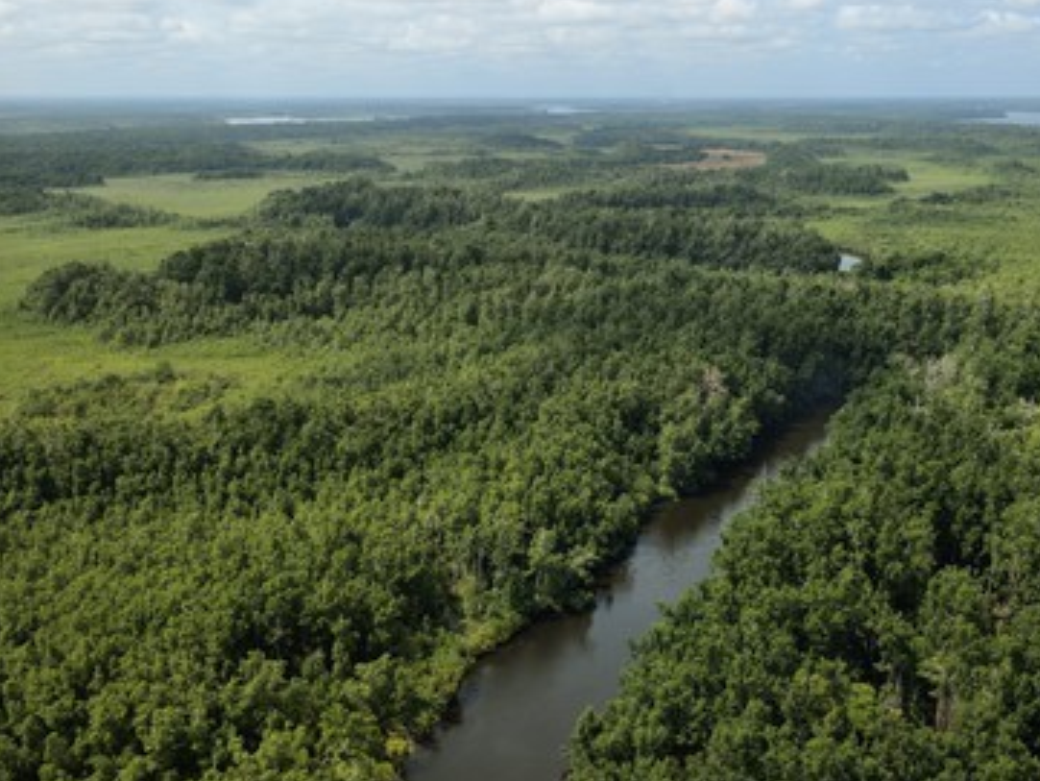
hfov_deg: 49.0
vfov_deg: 37.7
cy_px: 386
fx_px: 1142
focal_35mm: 38
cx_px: 507
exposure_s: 1/160
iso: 200
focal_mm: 34
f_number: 9
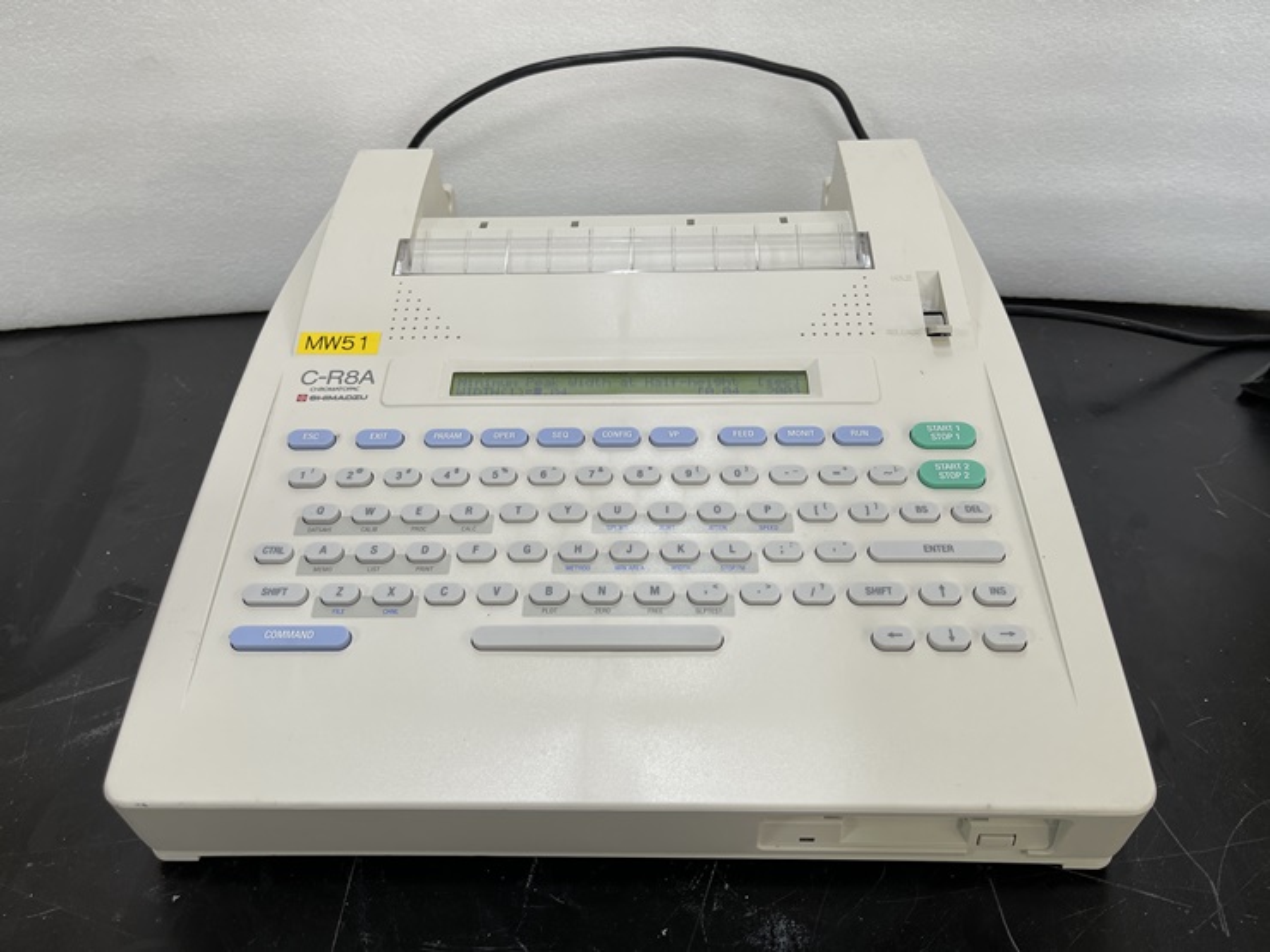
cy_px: 476
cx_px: 635
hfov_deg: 67.3
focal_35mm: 26
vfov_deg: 53.1
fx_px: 954
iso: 50
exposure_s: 1/120
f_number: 1.6
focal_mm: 5.1
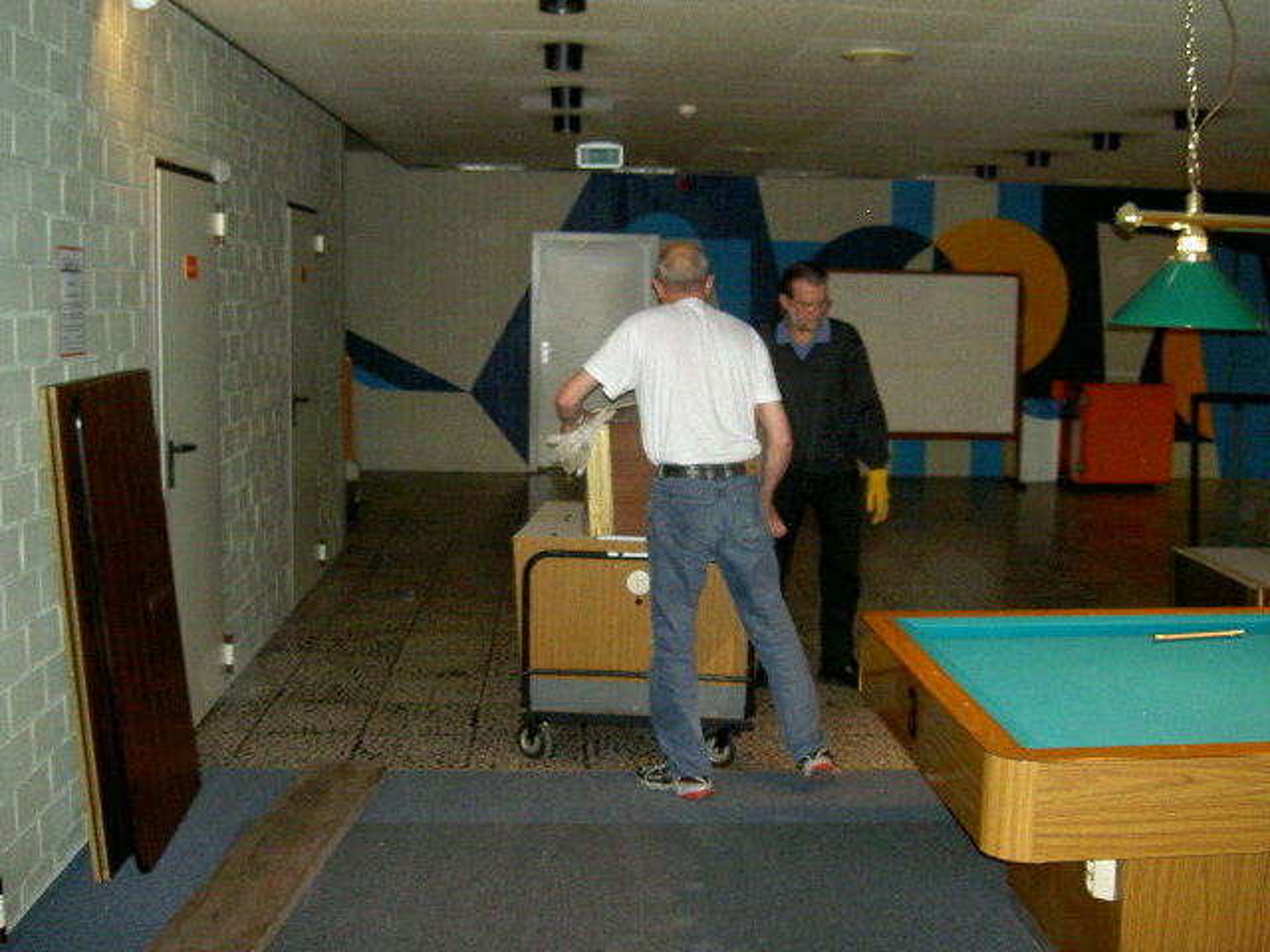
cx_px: 635
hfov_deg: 47.9
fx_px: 1431
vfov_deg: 36.8
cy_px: 476
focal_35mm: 39
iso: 100
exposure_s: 1/59.5
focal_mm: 8
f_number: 2.8
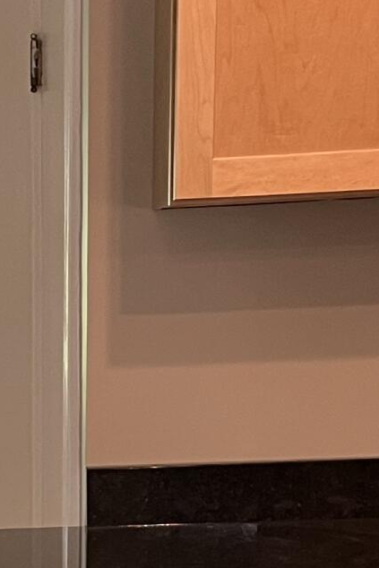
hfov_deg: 9.9
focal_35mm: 128
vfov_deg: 15.2
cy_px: 745
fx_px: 2020
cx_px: -378
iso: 100
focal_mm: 5.1
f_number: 1.6
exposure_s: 1/60
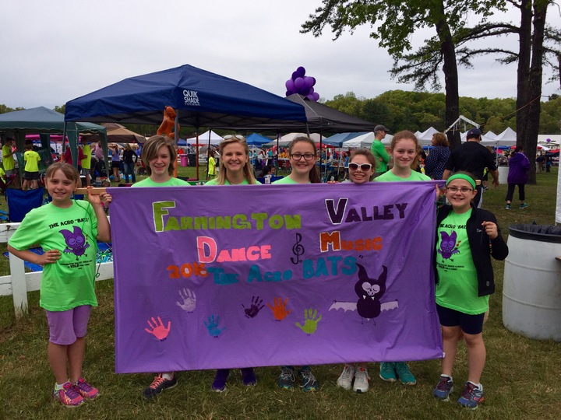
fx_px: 470
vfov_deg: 48.2
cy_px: 210
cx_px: 280
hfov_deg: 61.7
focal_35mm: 29
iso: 32
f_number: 2.2
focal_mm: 4.15
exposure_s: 1/1464
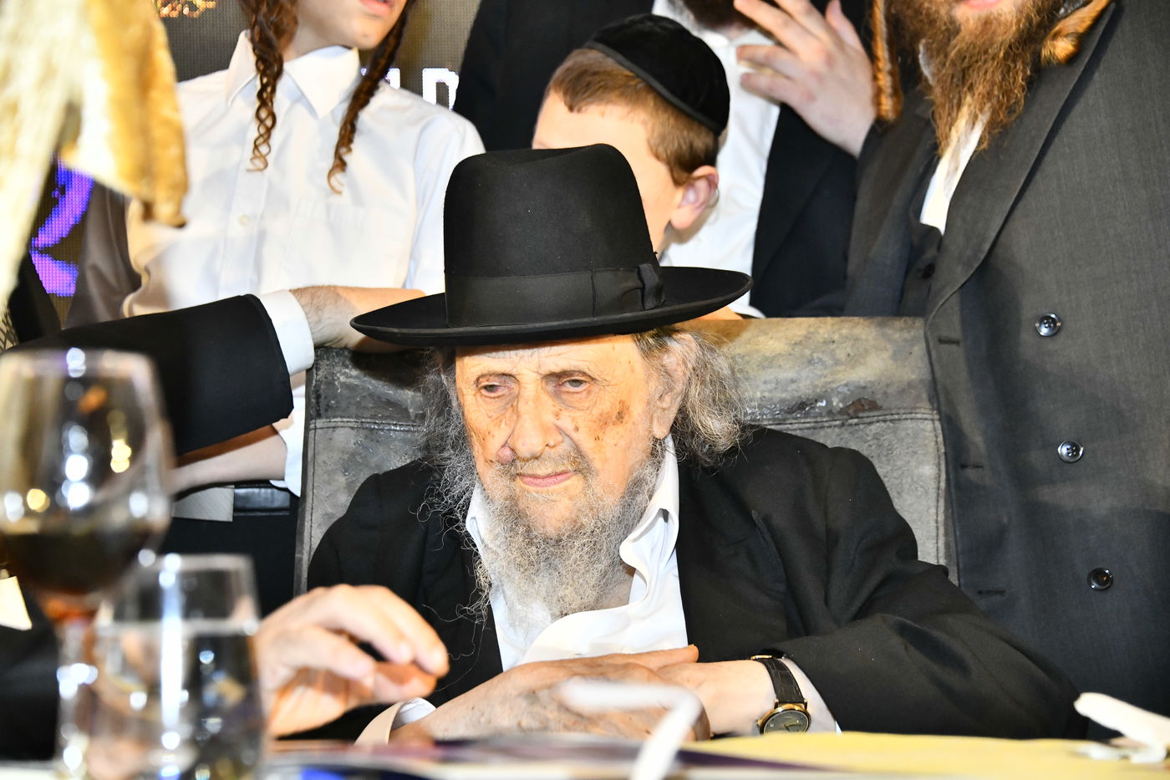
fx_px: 2989
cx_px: 585
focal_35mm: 92
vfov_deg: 14.9
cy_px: 390
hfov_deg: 22.1
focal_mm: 92
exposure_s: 1/125
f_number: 5.6
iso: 3200
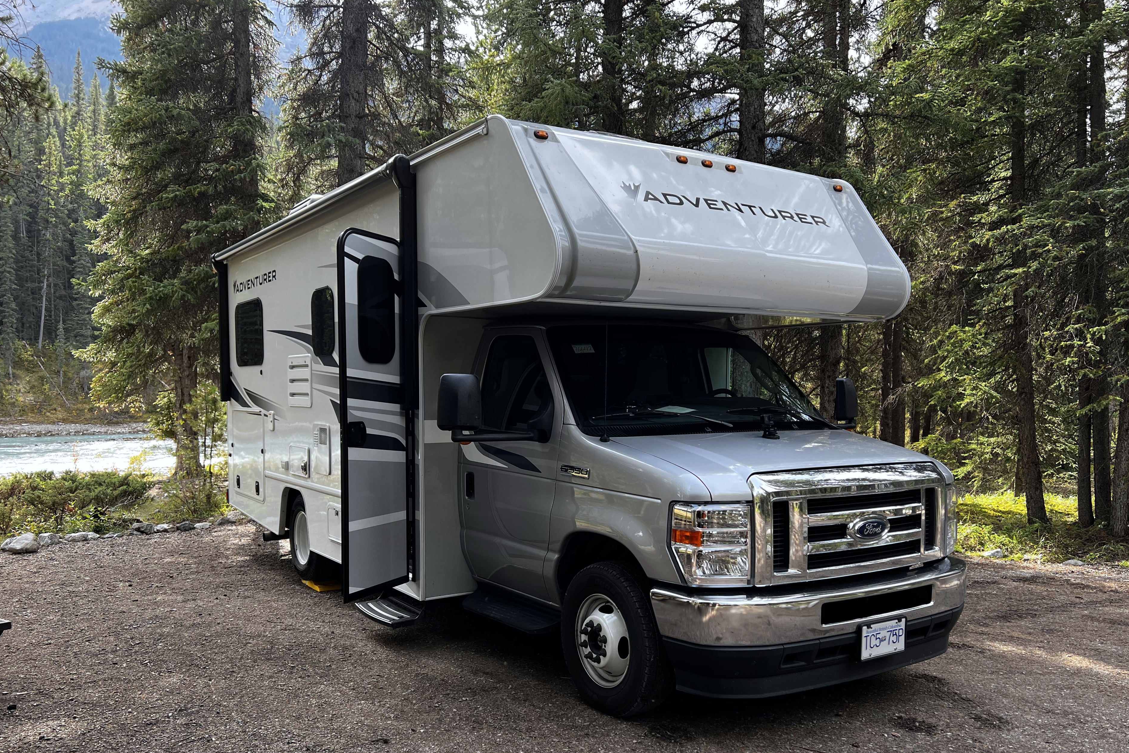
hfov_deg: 63.6
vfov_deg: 44.8
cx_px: 584
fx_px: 909
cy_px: 447
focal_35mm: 29
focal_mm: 5.7
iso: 50
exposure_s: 1/300
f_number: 1.5
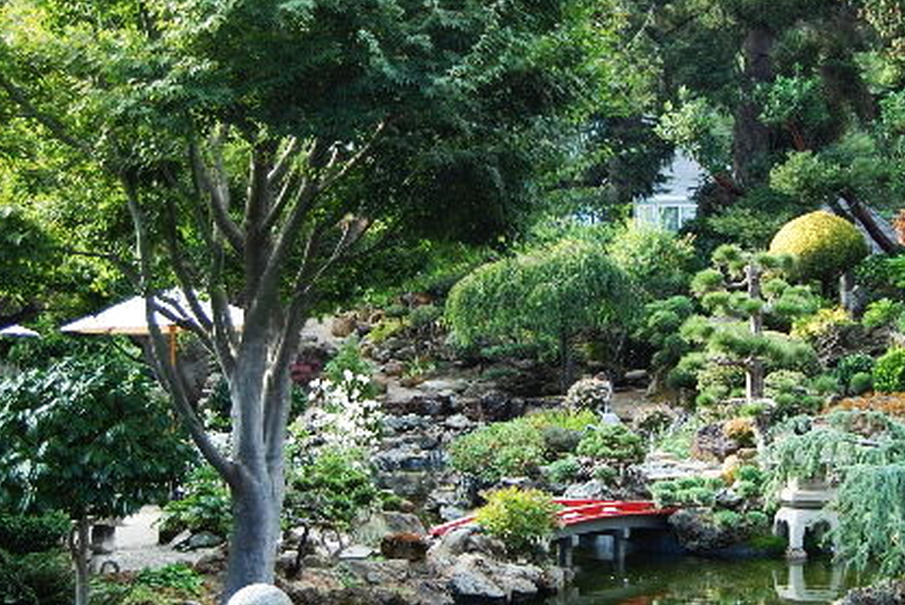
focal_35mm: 85
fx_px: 2138
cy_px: 269
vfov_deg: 16.1
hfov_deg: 23.8
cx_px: 561
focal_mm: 32
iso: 200
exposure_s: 1/60
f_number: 4.5
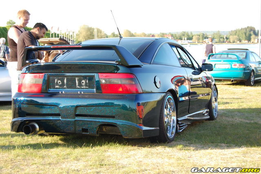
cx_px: 130
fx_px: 489
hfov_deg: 29.9
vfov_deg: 20.1
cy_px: 87
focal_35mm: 68
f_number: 5.6
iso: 220
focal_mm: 45
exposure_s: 1/125
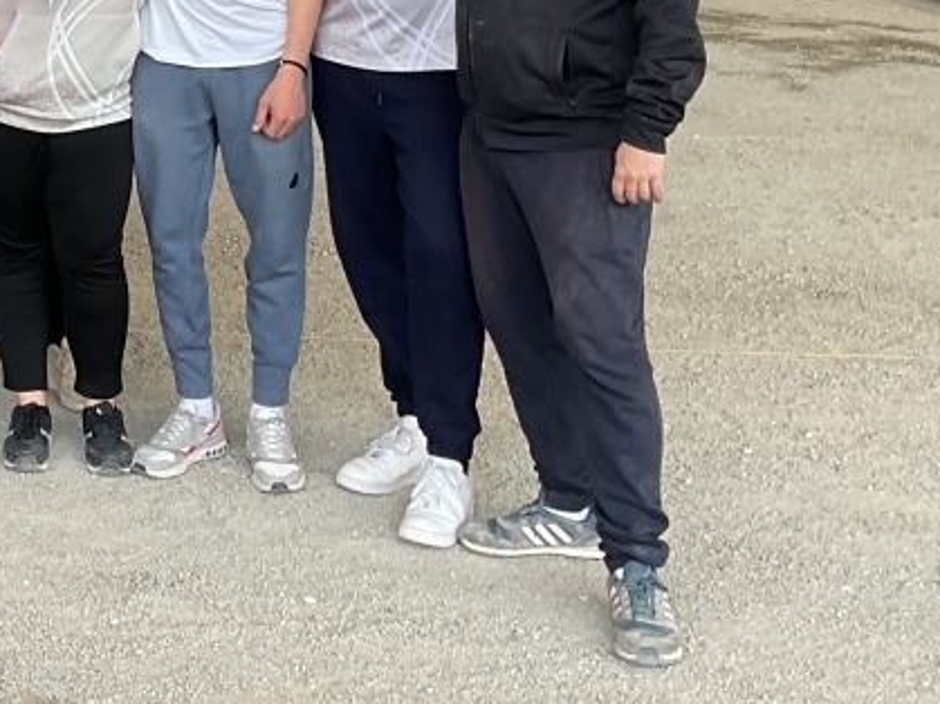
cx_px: -319
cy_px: -256
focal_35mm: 83
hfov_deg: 21.1
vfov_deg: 16.6
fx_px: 2253
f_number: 1.8
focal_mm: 3
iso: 40
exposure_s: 1/120
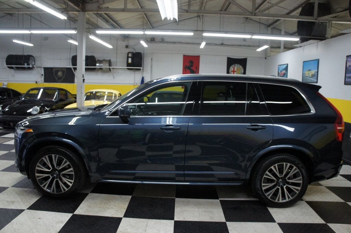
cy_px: 116
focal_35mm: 27
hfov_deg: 67.4
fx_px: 263
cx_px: 176
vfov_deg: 47.9
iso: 1600
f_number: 3.5
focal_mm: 18
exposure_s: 1/160
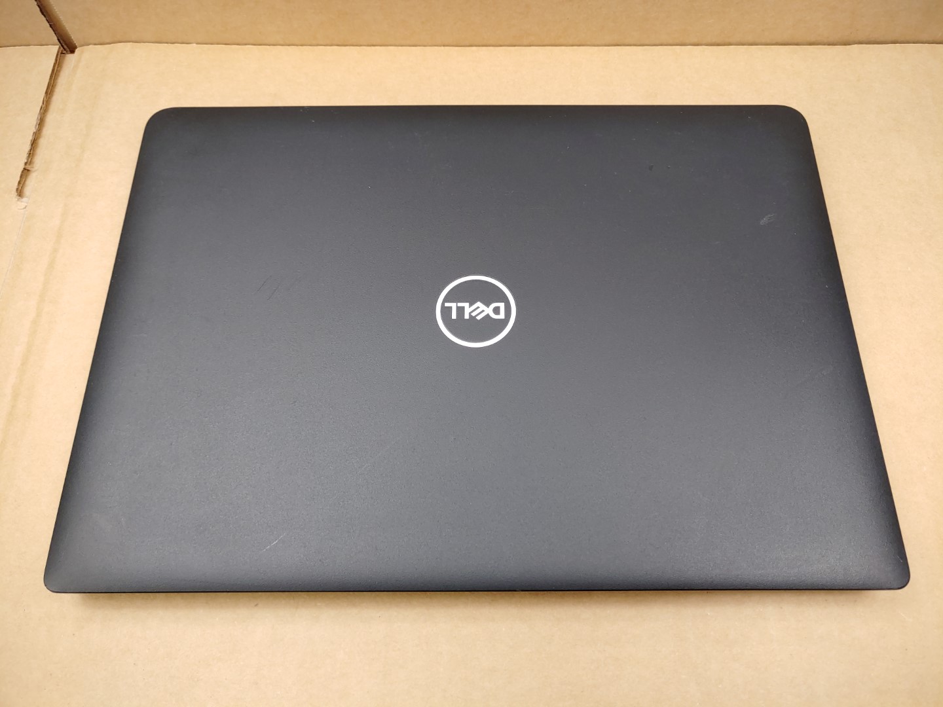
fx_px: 708
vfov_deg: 53.1
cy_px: 354
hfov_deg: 67.3
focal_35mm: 26
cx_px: 472
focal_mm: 4.36
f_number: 1.8
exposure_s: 1/120
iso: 50
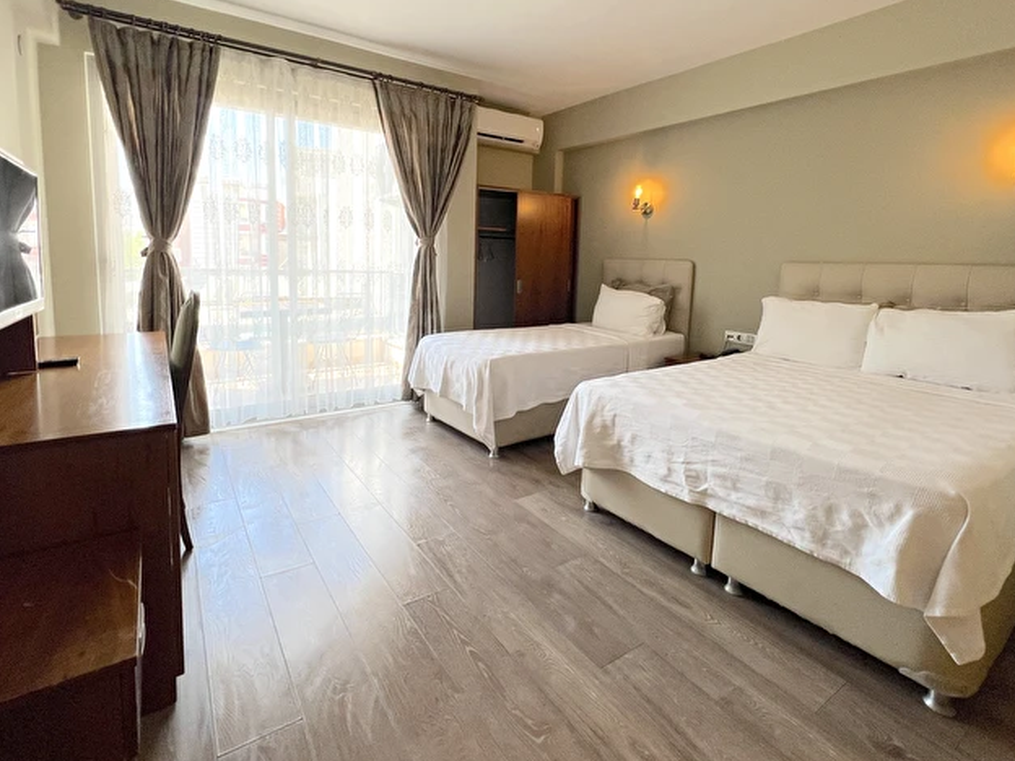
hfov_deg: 94.5
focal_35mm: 16
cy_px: 315
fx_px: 469
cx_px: 493
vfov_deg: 77.5
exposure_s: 1/100
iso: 50
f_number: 1.8
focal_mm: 1.57
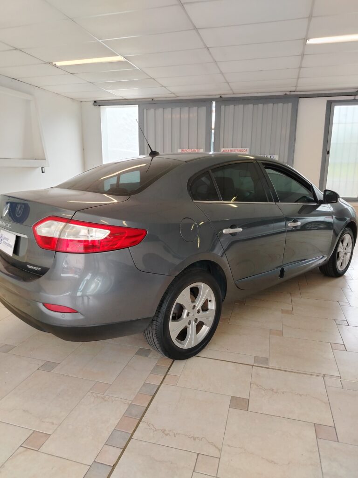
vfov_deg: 71.6
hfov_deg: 56.8
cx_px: 179
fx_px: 331
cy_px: 239
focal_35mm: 24
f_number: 1.75
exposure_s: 1/100
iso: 338
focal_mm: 5.25
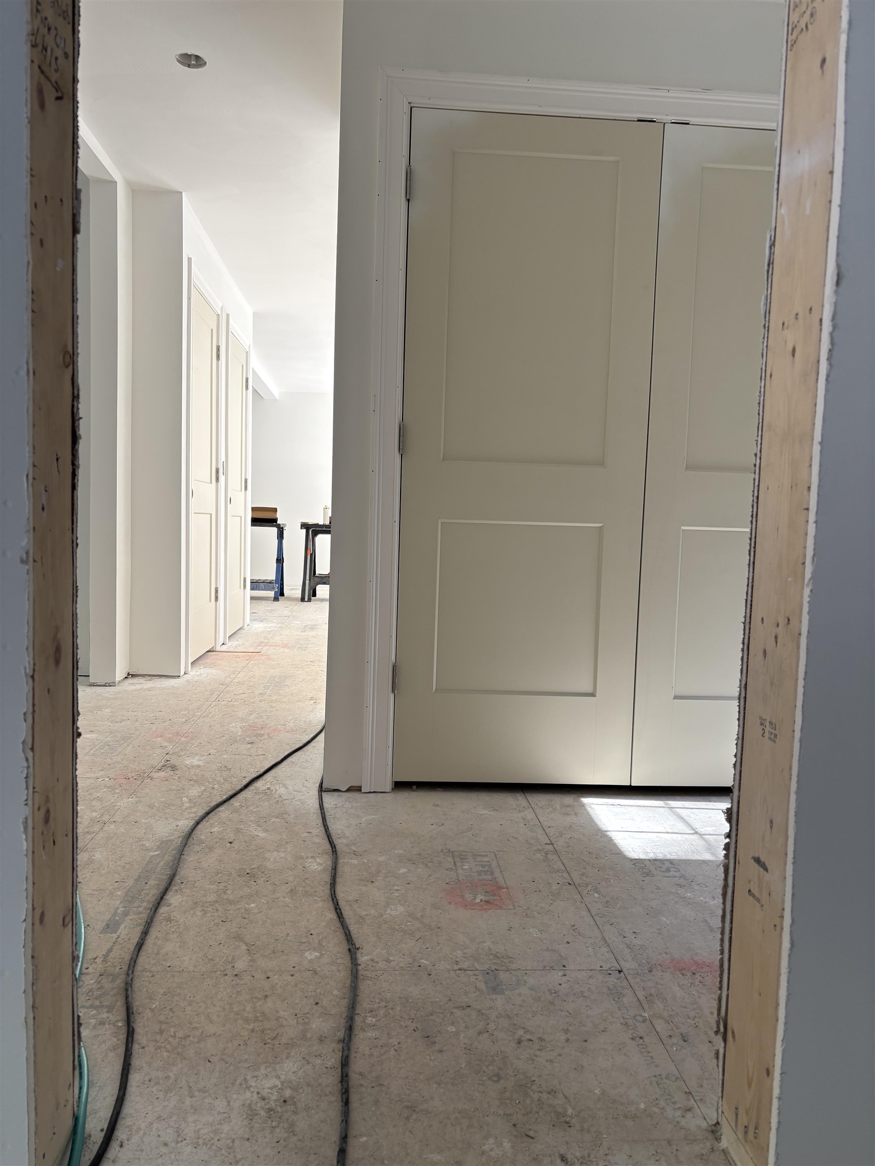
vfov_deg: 67.3
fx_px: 876
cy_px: 583
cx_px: 438
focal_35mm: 26
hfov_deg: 53.1
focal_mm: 5.96
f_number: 1.6
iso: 50
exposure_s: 1/122
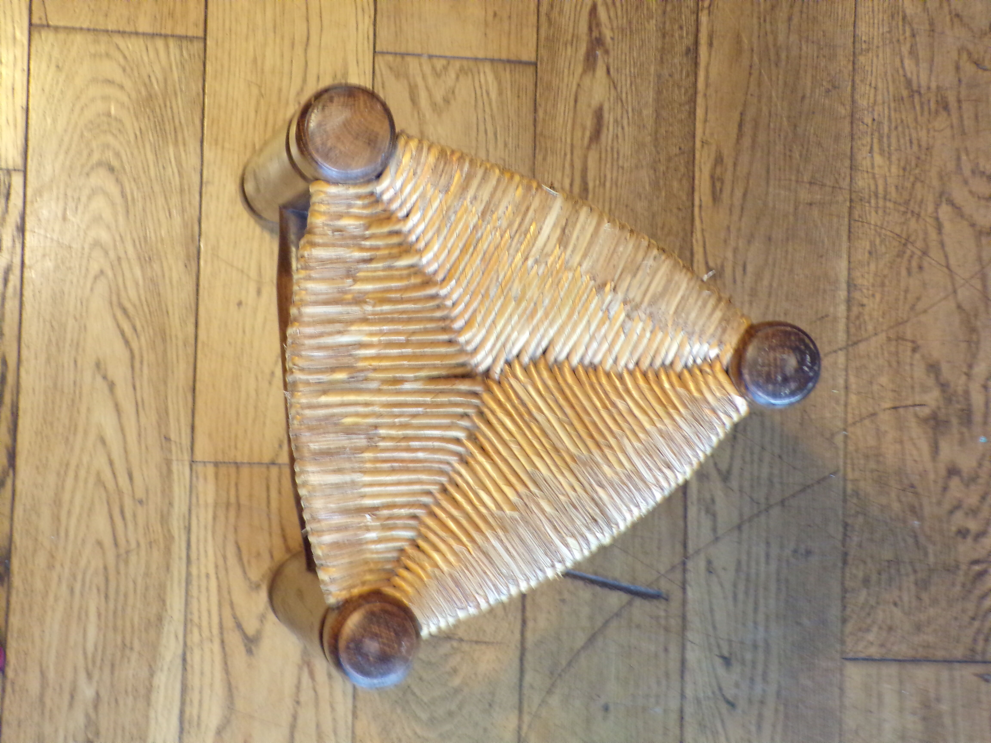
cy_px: 372
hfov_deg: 38.9
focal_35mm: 49
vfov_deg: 29.7
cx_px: 496
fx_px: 1403
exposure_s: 1/13
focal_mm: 8.7
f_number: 3.5
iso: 400
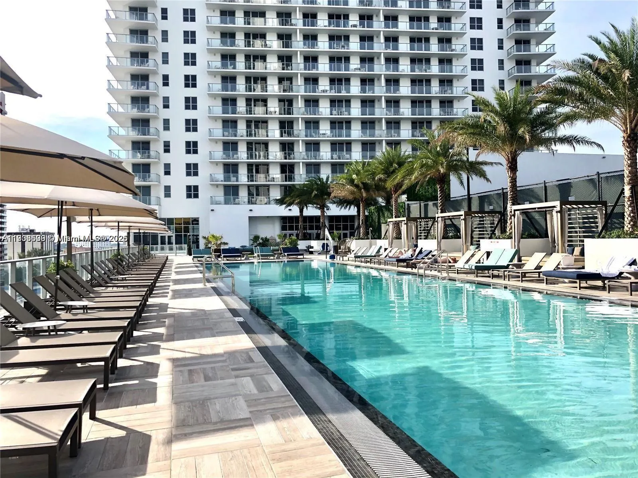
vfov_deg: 49.7
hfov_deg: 63.4
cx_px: 319
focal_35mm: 28
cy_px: 239
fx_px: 516
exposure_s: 1/1429
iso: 20
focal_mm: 4
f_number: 1.8
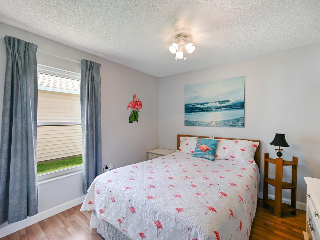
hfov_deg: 94.5
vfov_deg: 78.1
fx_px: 148
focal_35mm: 16
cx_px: 161
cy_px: 124
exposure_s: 1/30
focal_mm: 14
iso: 100
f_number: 4
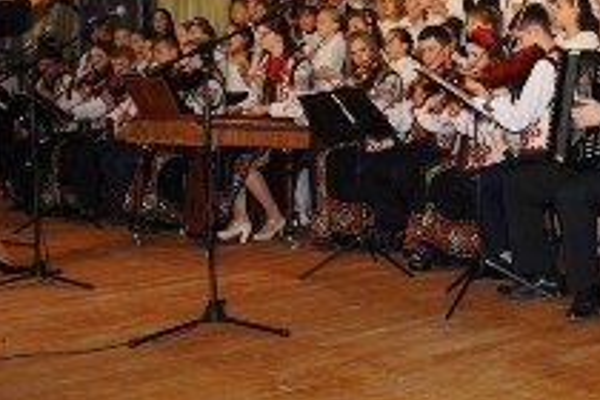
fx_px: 1067
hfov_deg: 30.0
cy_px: 57
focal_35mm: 64
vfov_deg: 20.9
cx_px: 543
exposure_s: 1/60
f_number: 5
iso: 200
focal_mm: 20
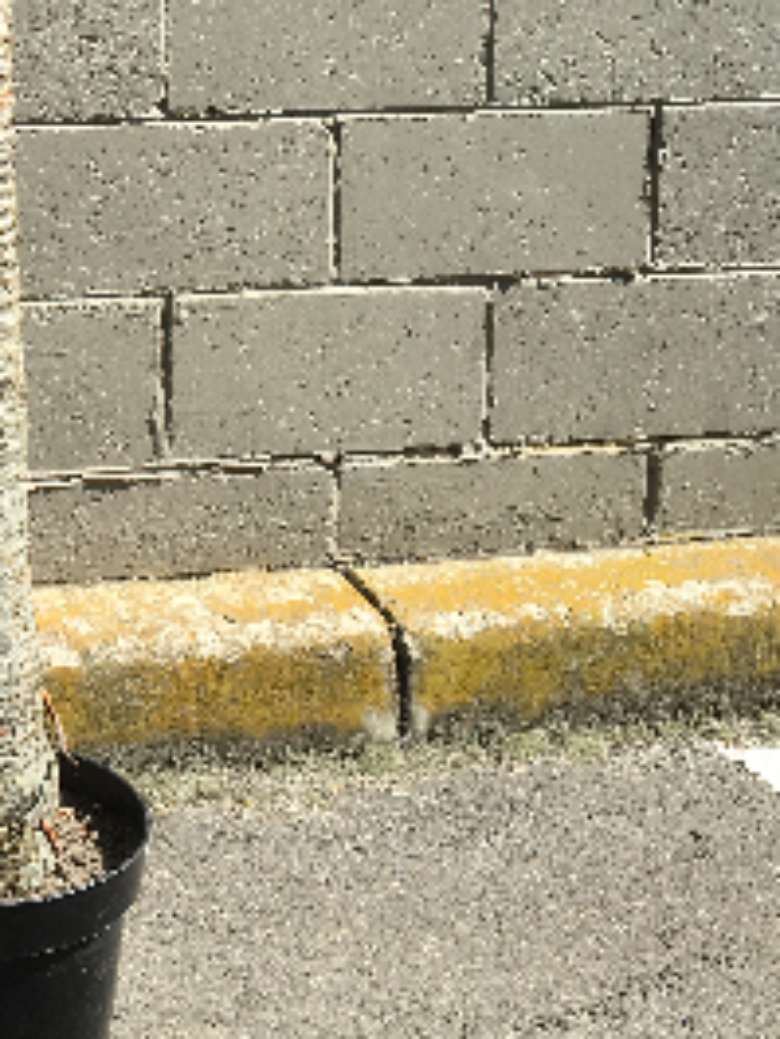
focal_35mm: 70
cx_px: -157
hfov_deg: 19.8
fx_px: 2101
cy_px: -20
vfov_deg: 26.2
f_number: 2.2
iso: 25
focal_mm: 4.15
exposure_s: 1/905
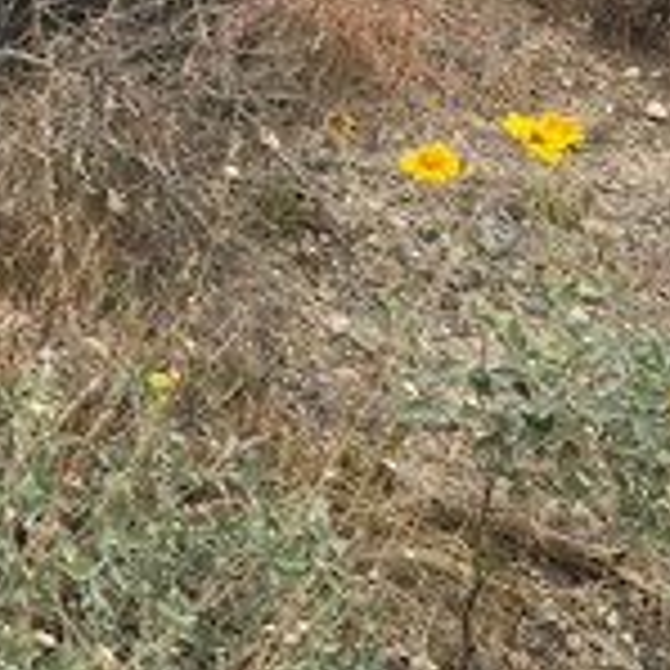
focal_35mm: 140
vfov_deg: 11.4
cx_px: -751
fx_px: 3066
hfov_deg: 11.1
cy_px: -621
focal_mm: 5.4
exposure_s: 1/790
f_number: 1.8
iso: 25
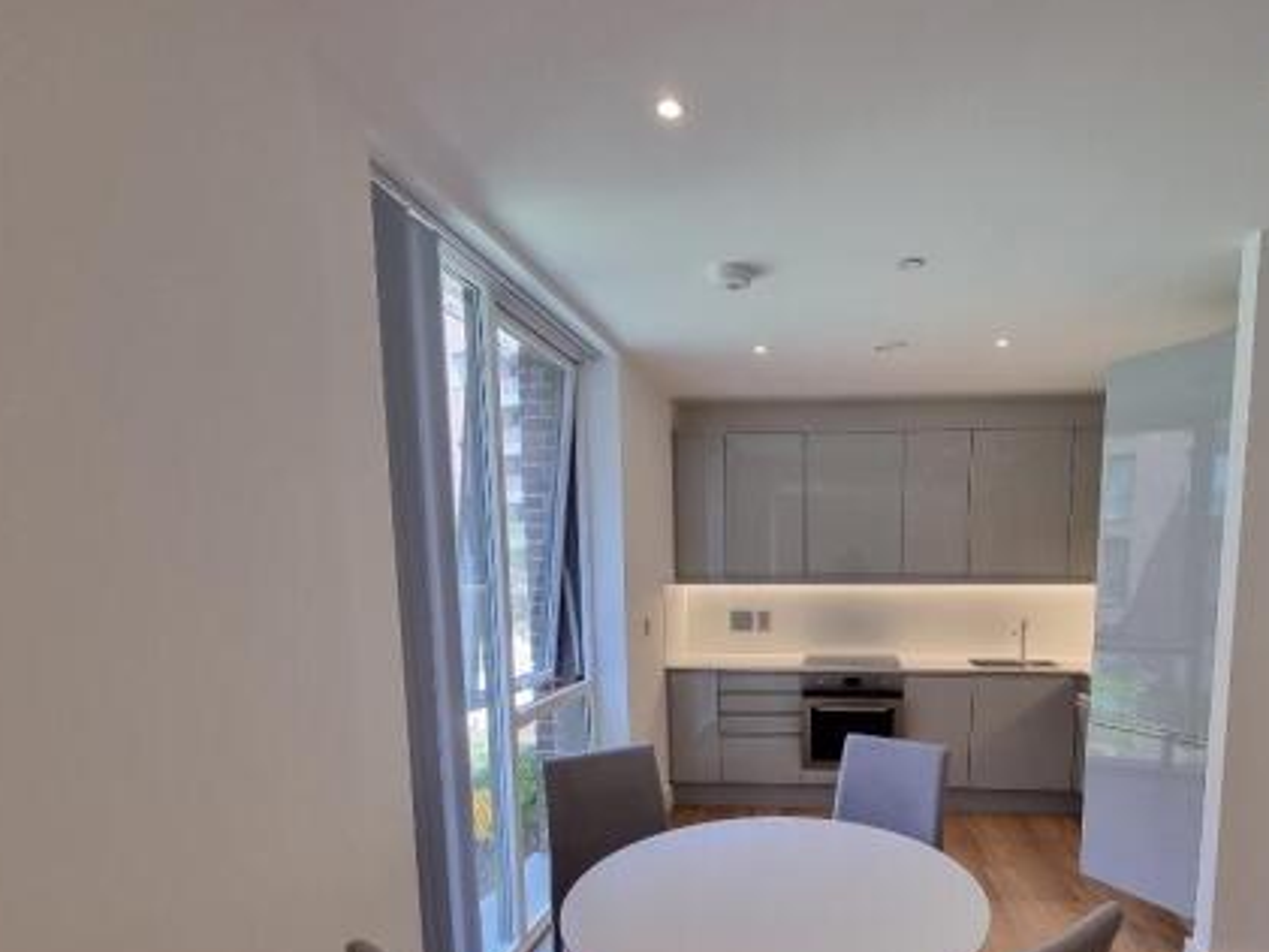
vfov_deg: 69.4
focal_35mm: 18
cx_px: 785
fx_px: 660
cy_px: 643
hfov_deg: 86.2
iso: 64
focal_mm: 2.2
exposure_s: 1/50
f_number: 2.2
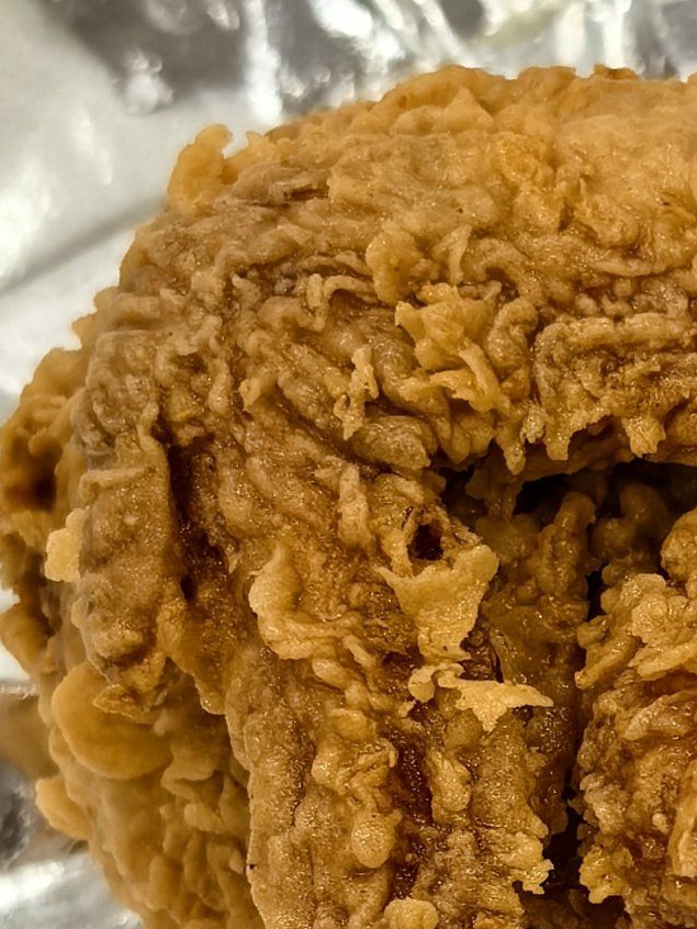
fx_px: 3810
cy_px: 832
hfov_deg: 10.2
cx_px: 974
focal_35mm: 142
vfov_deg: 13.8
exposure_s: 1/1000
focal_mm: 6.98
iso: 500
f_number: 2
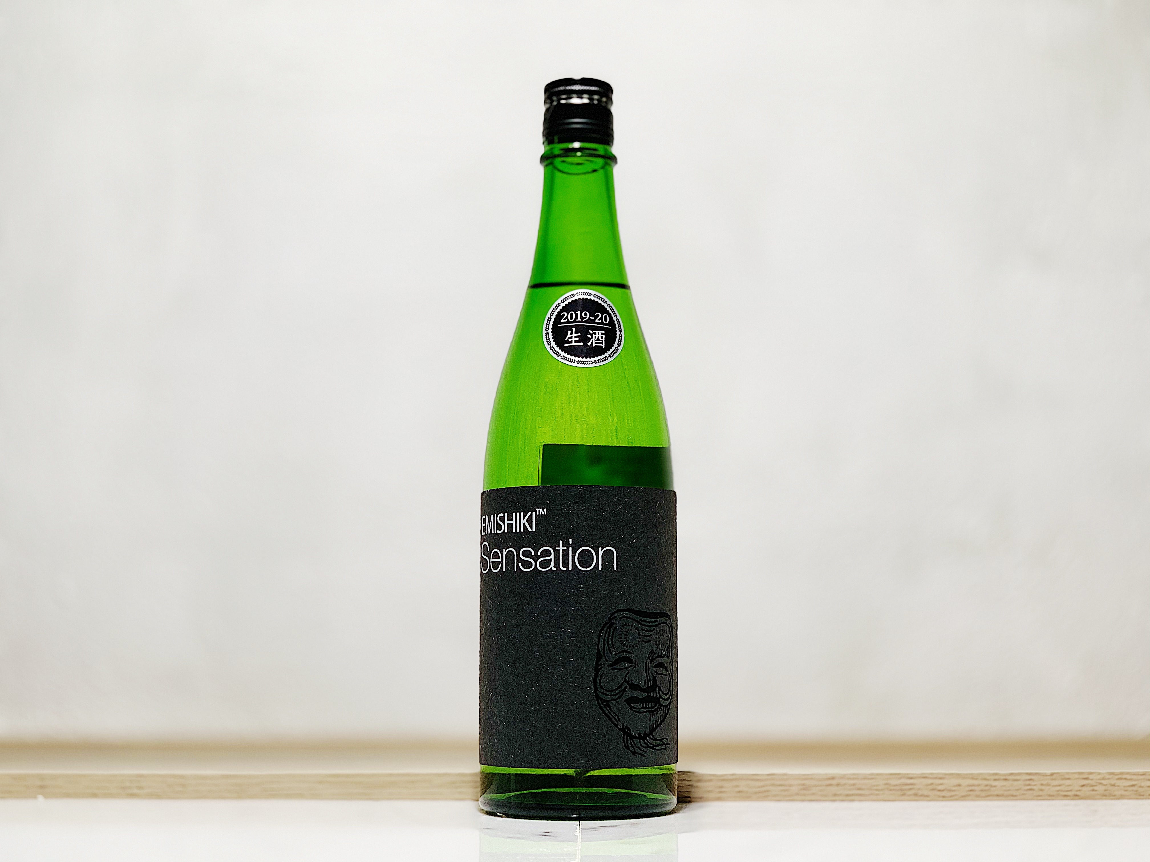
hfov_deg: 36.8
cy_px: 431
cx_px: 575
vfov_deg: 28.0
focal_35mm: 52
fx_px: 1728
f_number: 2.4
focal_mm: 6
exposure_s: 1/49
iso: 64
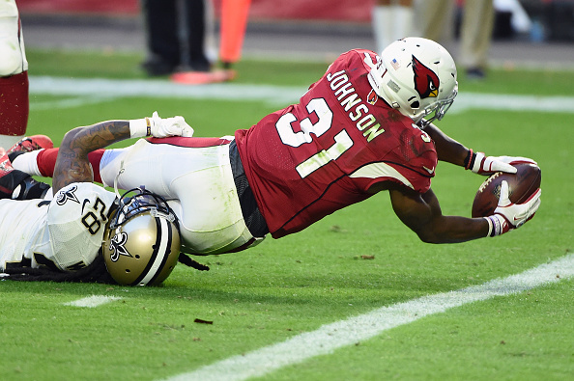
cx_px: 287
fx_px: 6054
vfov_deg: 3.6
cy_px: 190
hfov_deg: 5.4
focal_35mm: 380
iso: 4000
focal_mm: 380
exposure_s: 1/1000
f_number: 4
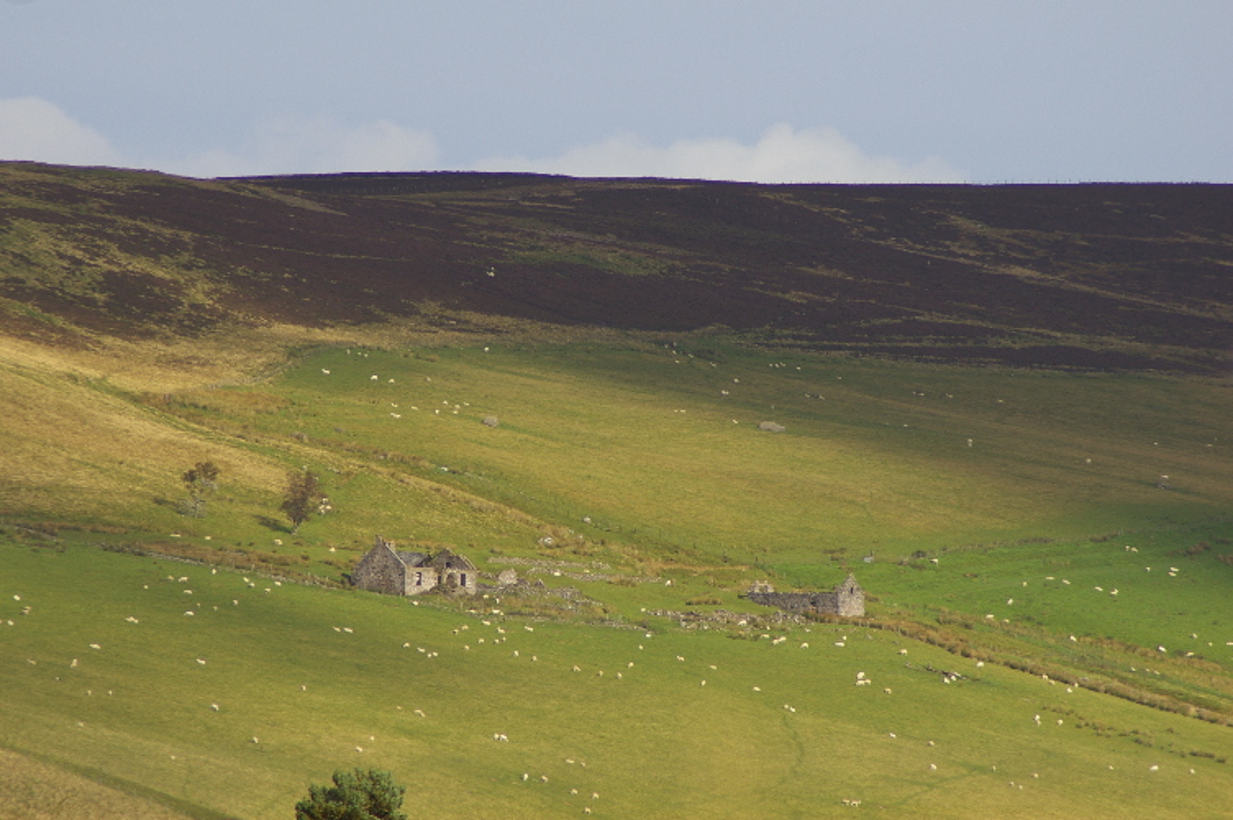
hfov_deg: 4.6
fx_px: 15399
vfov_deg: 3.0
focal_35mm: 450
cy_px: 410
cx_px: 616
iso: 200
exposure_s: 1/750
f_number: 8
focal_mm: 300
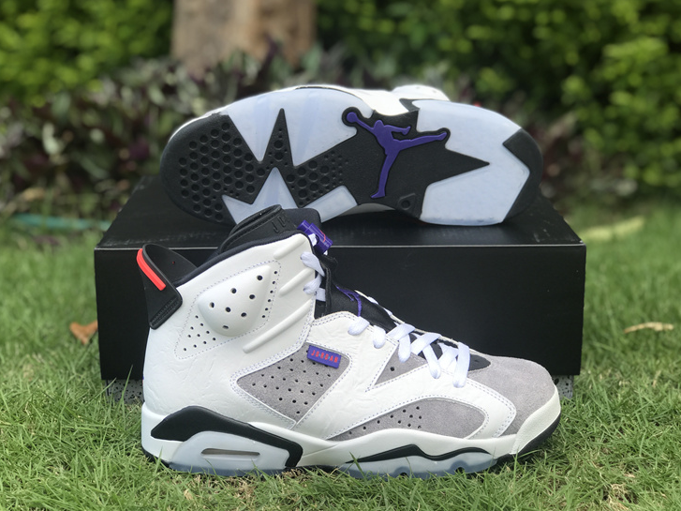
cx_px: 342
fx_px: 1141
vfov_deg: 25.2
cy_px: 252
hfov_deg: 33.2
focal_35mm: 58
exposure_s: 1/168
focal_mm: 6.6
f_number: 2.8
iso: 20
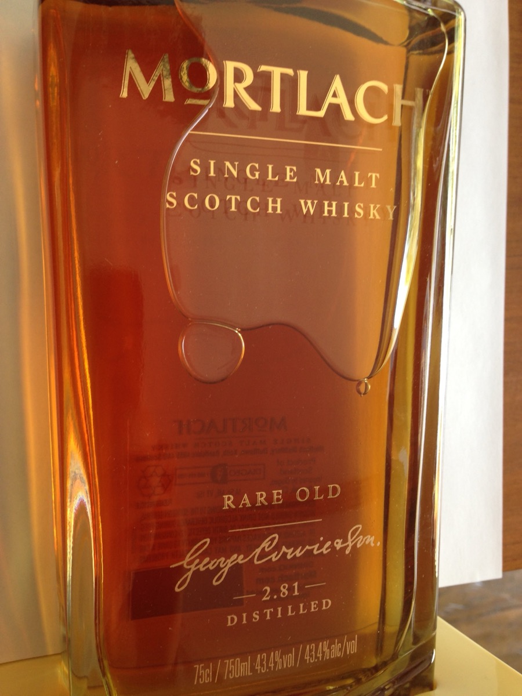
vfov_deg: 55.4
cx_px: 261
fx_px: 664
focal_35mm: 33
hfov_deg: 42.9
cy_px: 348
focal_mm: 4.12
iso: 50
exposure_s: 1/20
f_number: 2.4
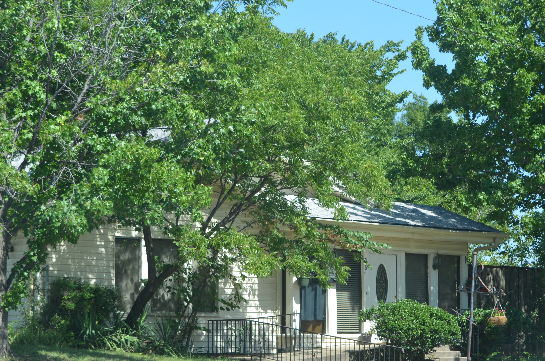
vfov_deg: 13.1
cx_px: 217
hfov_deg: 19.7
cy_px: 222
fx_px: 1566
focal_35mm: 104
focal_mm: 55
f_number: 7.1
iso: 200
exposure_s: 1/200
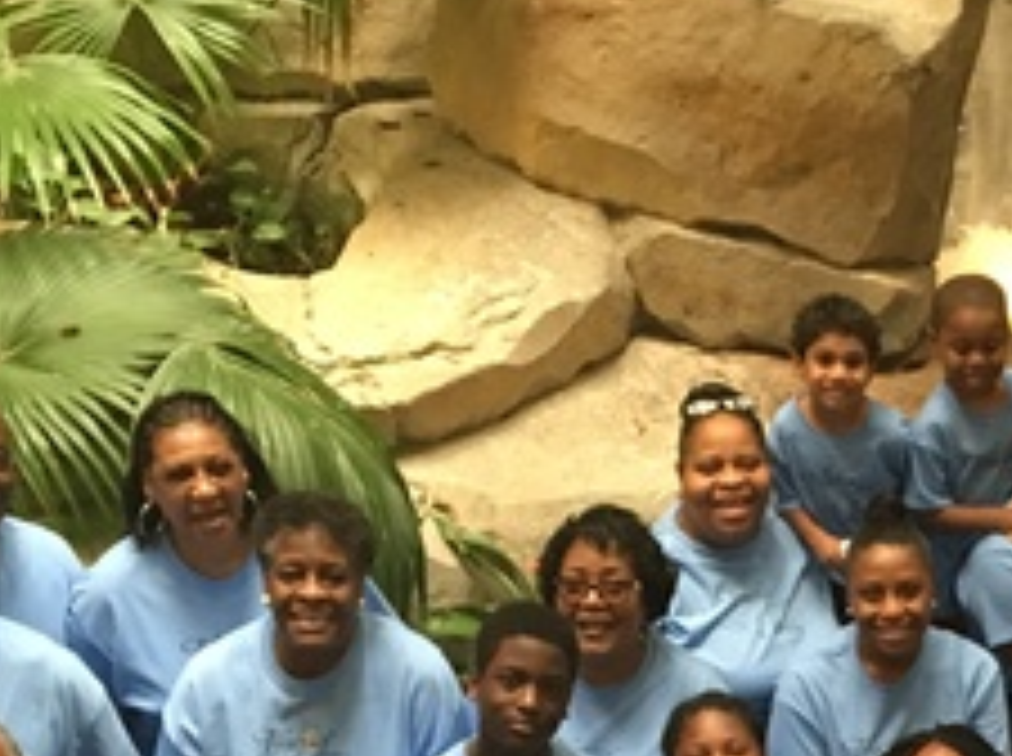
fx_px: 2715
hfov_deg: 20.7
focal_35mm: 93
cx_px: 886
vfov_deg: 14.9
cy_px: 1076
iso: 80
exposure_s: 1/8
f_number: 2.2
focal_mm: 4.15
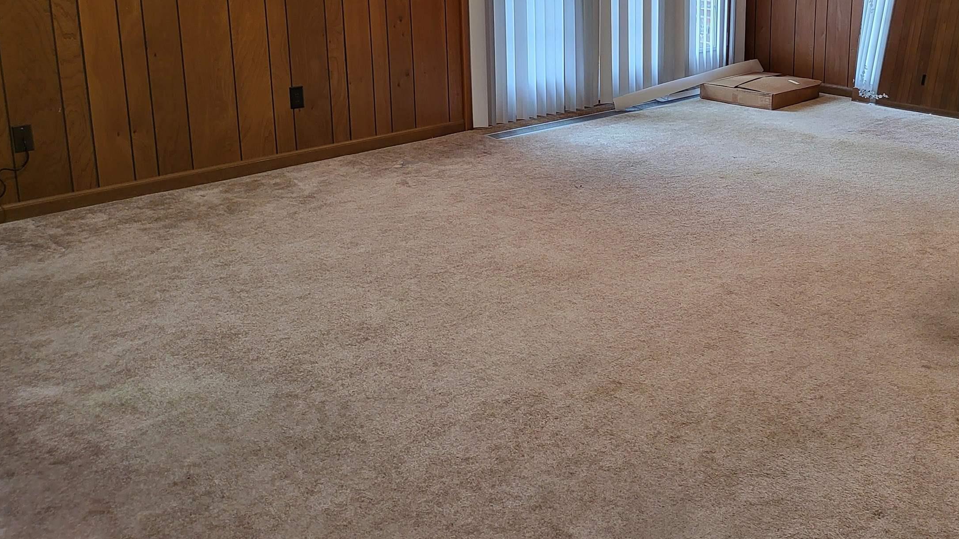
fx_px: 941
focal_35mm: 37
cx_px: 668
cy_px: 97
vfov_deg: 31.1
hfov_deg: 52.6
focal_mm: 5
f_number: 1.8
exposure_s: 1/60
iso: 200
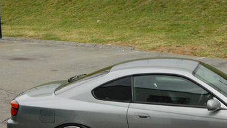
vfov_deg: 13.6
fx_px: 536
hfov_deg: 23.6
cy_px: 60
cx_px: 182
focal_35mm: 89
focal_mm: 31
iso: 1600
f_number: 11
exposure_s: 1/640
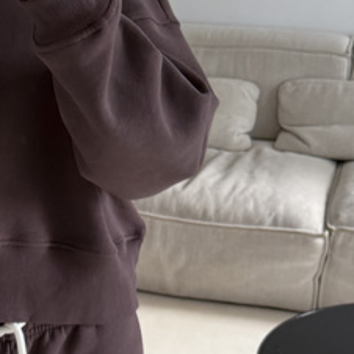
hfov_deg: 18.2
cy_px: 268
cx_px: 27
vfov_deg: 18.4
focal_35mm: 94
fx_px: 1088
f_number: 1.78
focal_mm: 6.76
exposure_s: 1/121
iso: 160
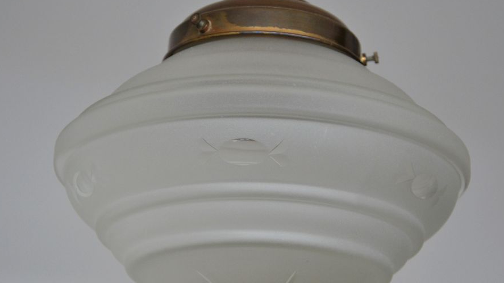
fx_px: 1483
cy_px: 170
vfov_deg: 10.9
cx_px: 263
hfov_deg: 19.3
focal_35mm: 111
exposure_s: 1/125
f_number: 5
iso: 1000
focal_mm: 58
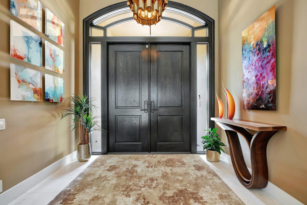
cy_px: 102
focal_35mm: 16
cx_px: 154
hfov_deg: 96.7
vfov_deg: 73.7
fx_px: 136
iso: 100
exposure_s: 1/2
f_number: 5.6
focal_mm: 16
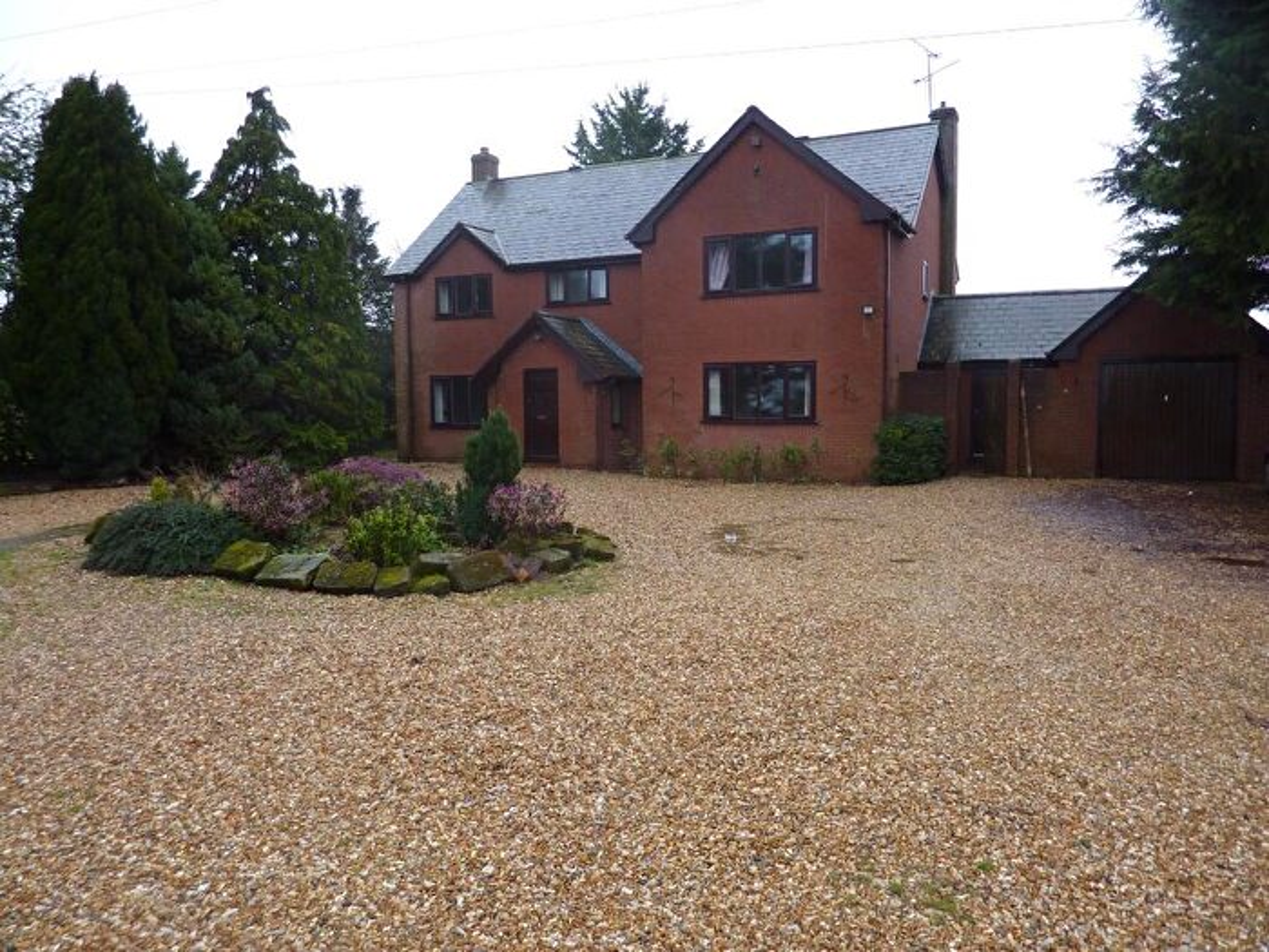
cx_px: 634
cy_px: 476
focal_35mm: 25
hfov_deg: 69.4
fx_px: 916
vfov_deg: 54.9
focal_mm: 4.1
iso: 80
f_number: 3.3
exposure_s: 1/50
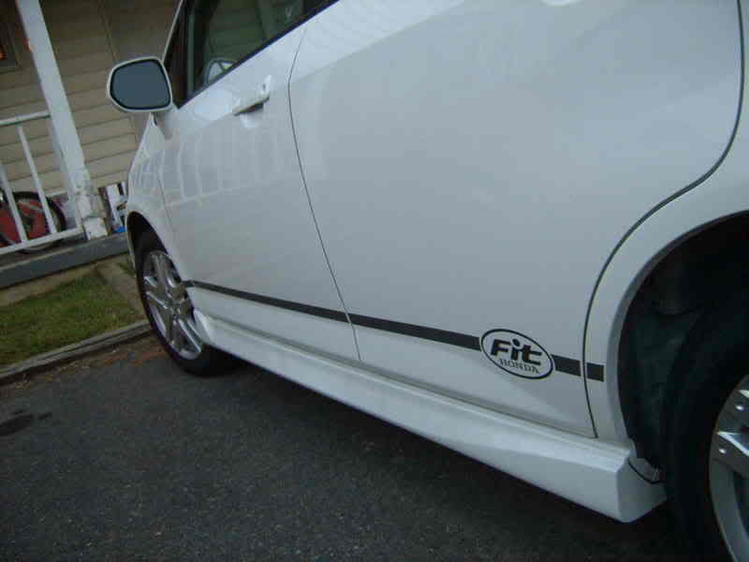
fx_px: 757
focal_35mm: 35
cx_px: 374
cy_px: 281
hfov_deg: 52.6
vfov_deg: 40.7
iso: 100
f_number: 2.8
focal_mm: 5.8
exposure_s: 1/15
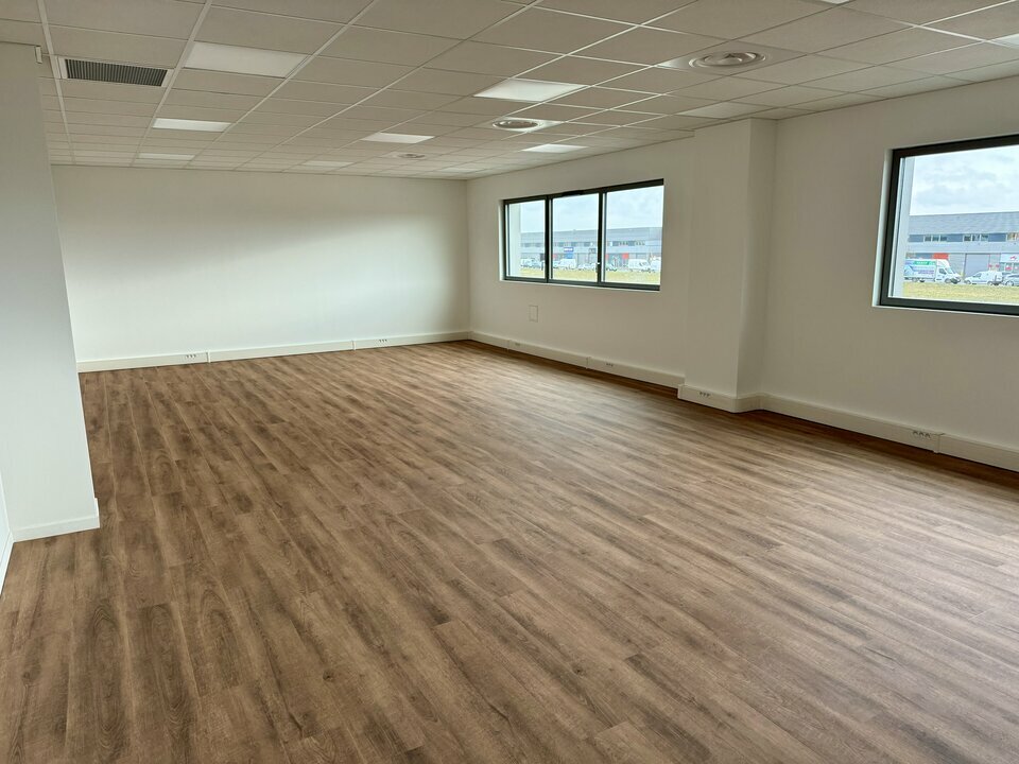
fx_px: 706
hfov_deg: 71.6
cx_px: 510
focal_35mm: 24
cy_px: 382
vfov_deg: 56.8
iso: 200
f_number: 1.78
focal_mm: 6.86
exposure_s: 1/100
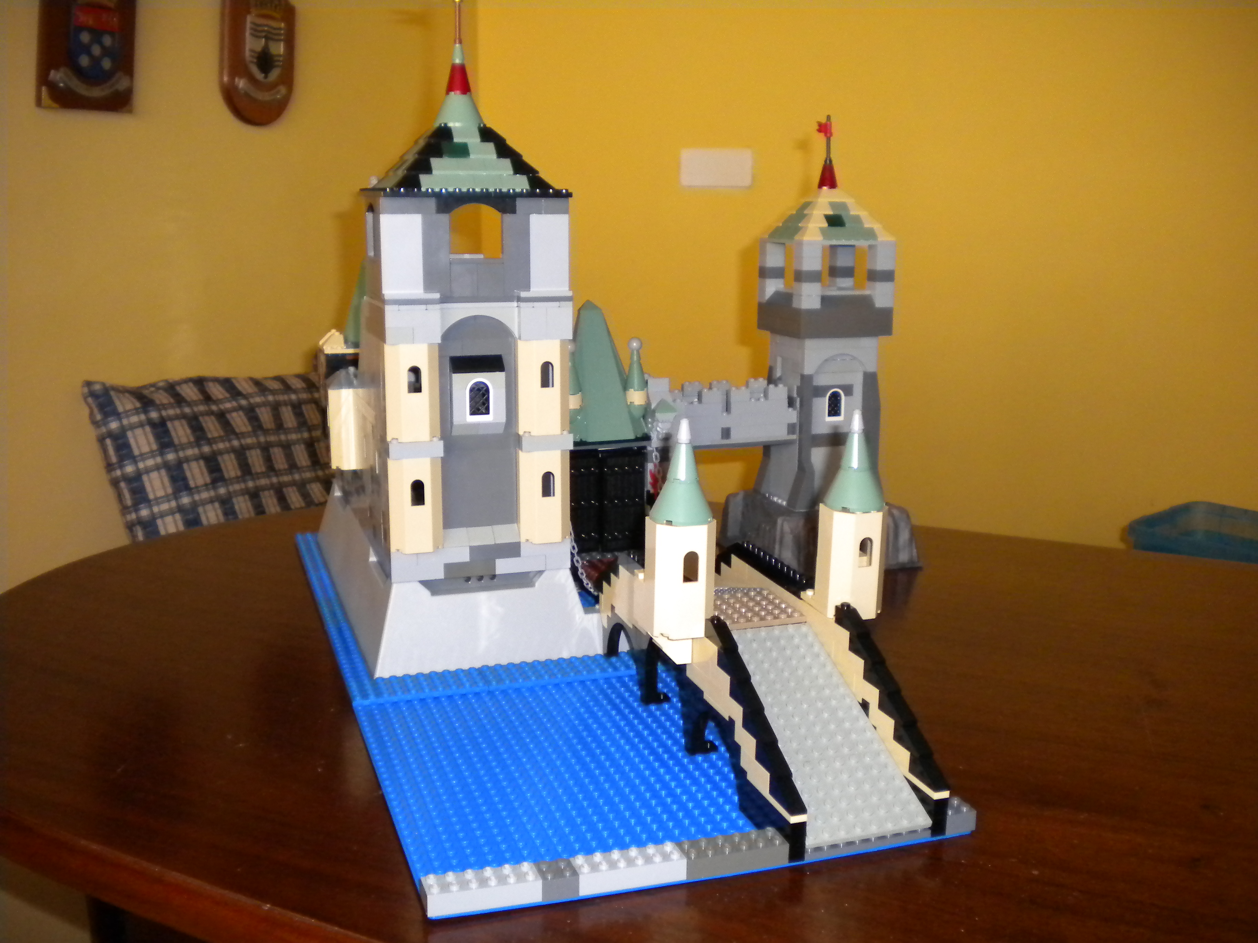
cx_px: 629
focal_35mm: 35
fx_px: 1272
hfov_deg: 52.6
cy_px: 472
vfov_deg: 40.7
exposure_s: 1/30
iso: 400
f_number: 3.1
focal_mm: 6.3
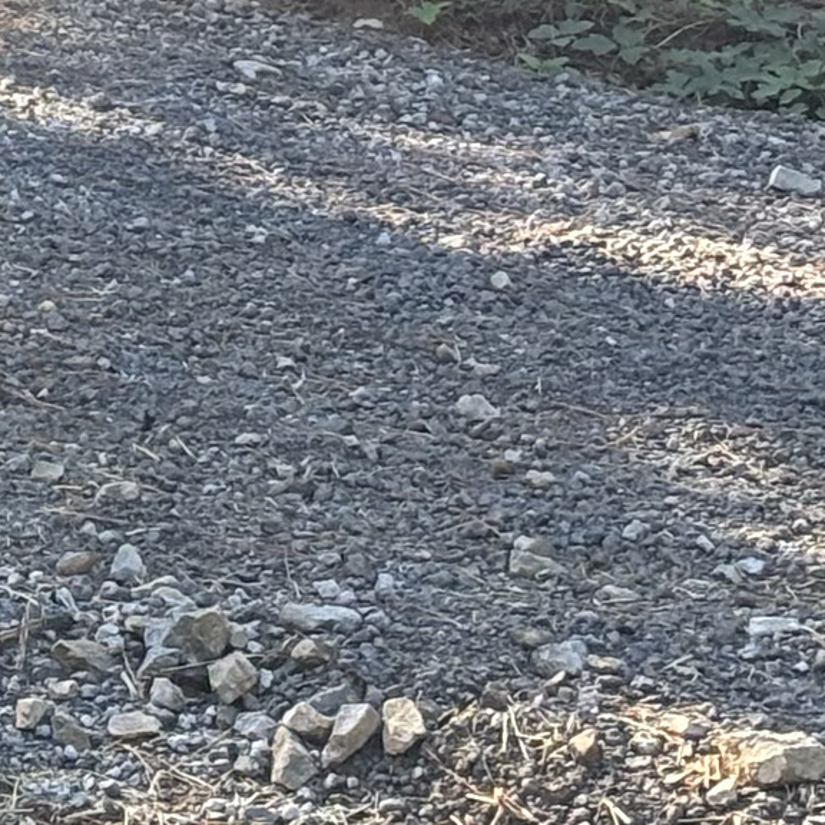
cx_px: -983
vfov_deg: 7.0
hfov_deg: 6.8
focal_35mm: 245
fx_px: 6606
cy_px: -539
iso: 32
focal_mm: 5.96
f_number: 1.6
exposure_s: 1/237
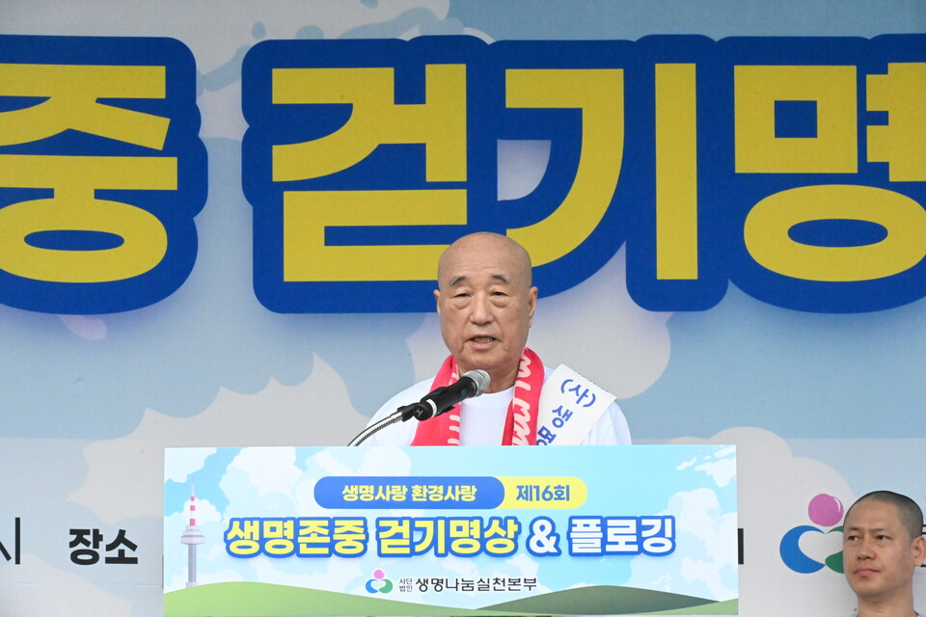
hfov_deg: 10.3
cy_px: 308
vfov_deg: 6.9
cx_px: 463
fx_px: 5144
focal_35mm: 200
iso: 20000
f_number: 18
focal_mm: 200
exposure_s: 1/5000
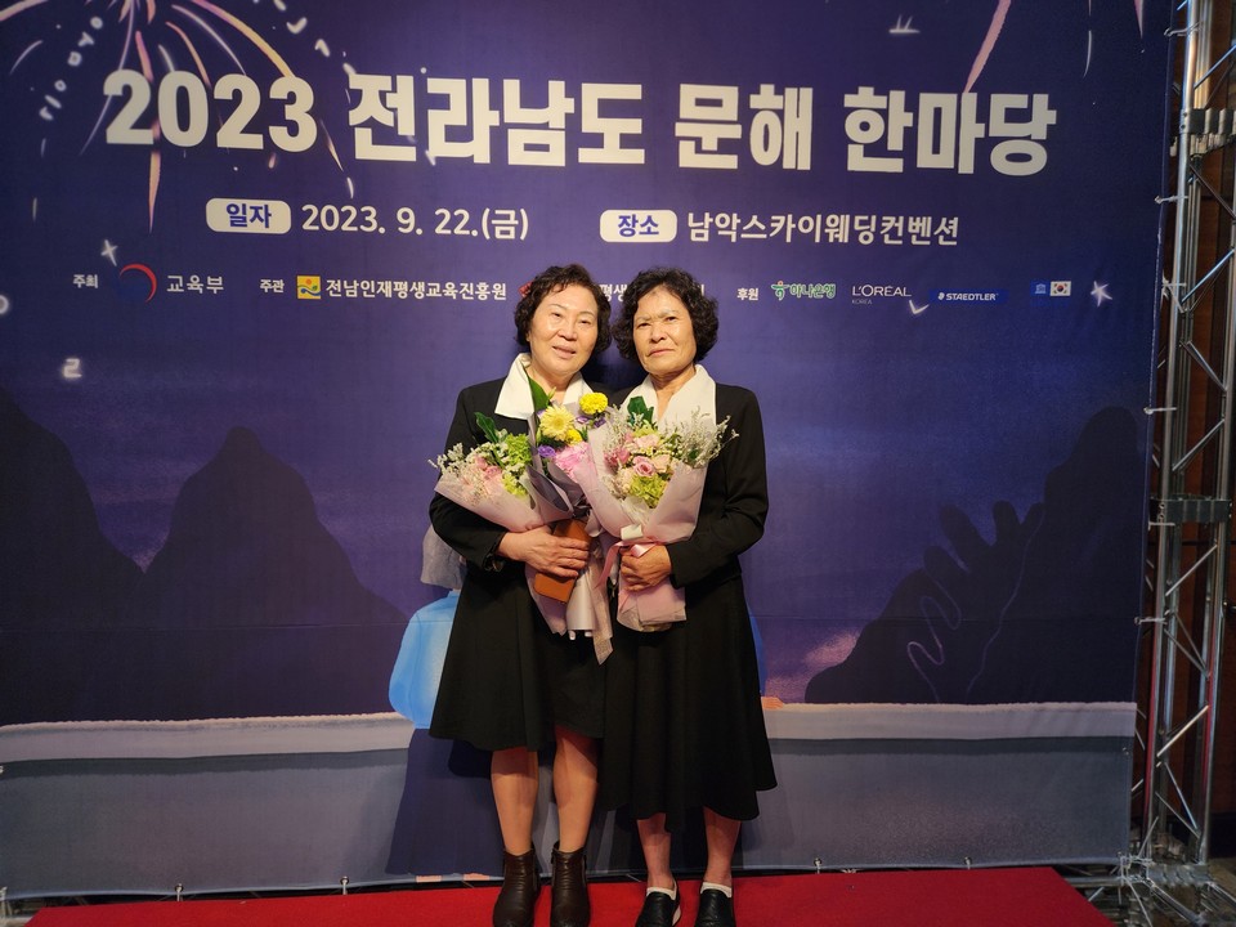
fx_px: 821
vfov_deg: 58.9
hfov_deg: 73.9
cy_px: 464
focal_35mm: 23
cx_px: 618
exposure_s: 1/120
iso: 32
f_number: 1.8
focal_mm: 5.4
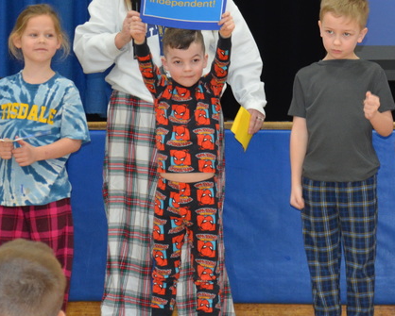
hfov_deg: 11.6
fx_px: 1930
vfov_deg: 9.4
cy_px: 86
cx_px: 342
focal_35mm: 165
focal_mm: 48
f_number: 5.6
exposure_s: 1/60
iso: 800
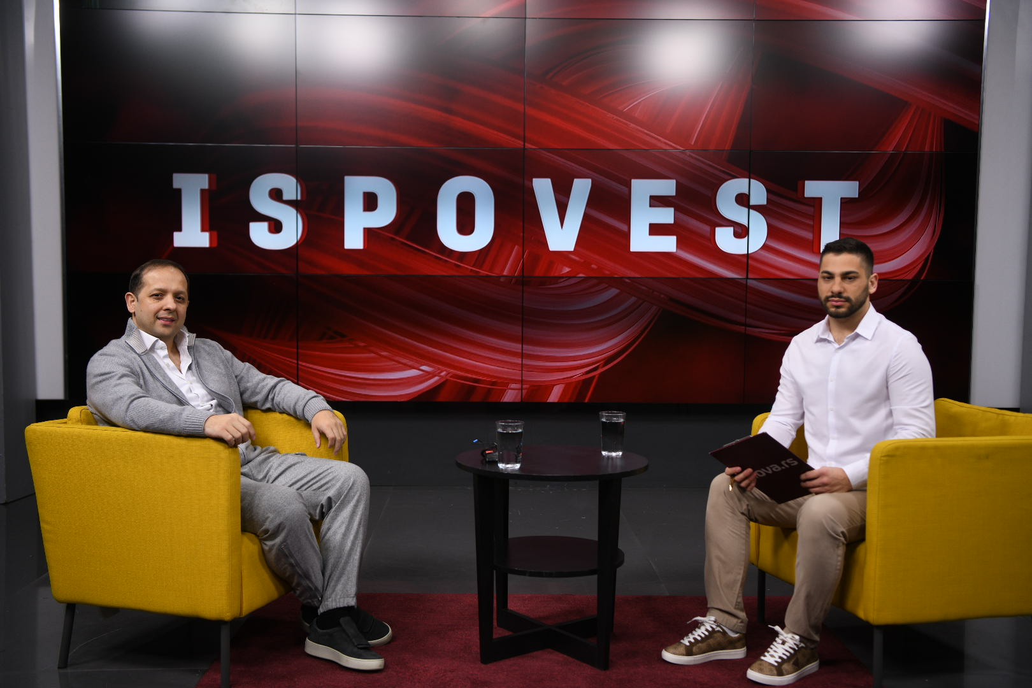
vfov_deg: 33.4
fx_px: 1147
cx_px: 516
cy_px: 344
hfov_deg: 48.5
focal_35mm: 40
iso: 320
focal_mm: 40
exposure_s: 1/200
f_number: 3.2
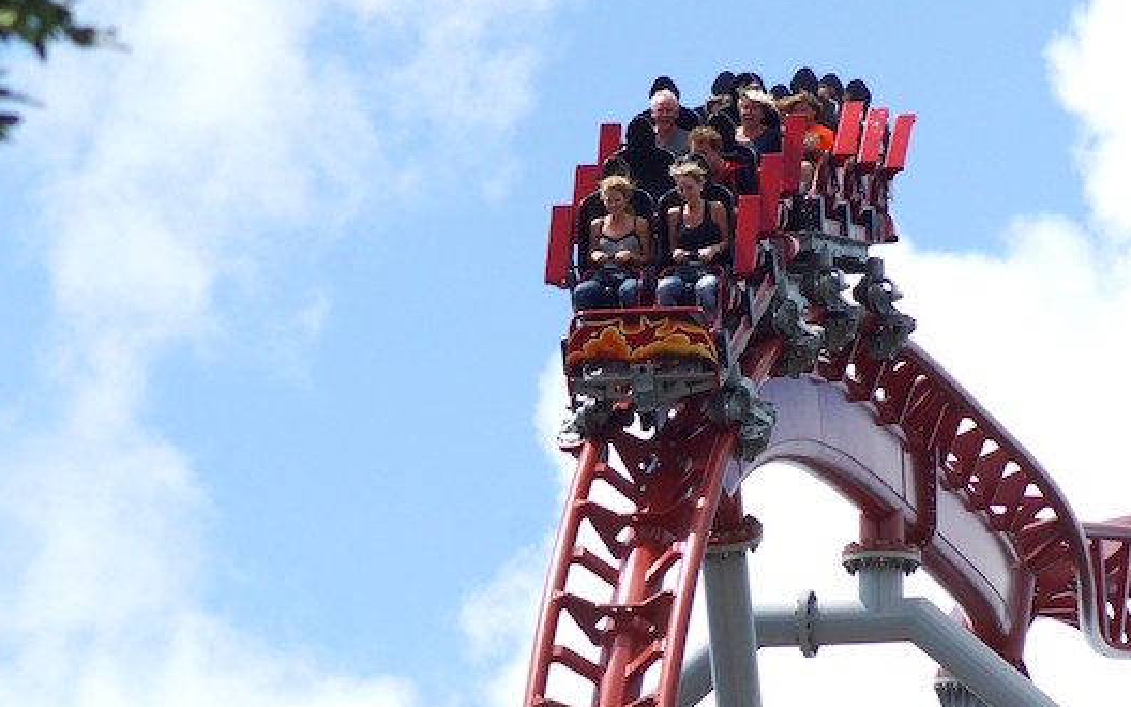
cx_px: 696
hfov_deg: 4.3
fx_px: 14980
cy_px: 503
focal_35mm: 486
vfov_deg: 2.7
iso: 100
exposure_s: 1/640
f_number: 7.1
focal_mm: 140
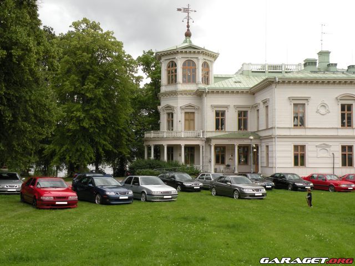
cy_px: 133
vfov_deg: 34.3
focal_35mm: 42
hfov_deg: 44.8
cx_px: 178
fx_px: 431
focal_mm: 7.4
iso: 94
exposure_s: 1/200
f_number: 5.6
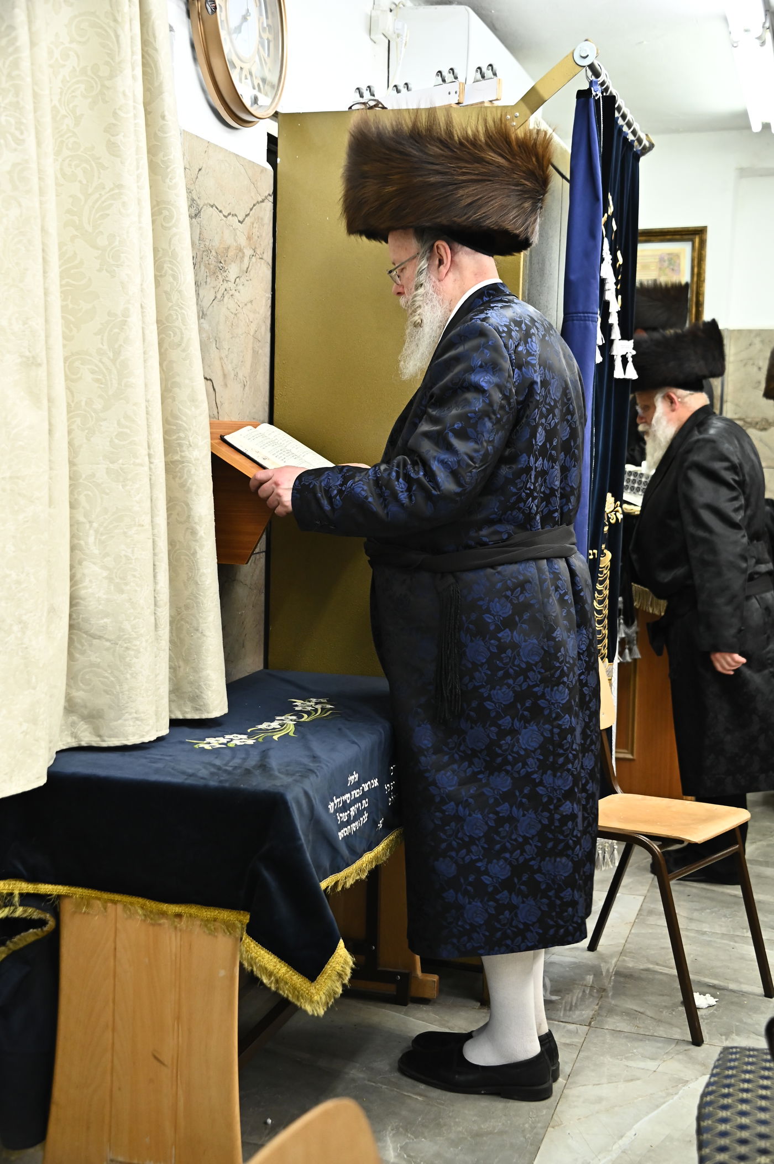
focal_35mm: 48
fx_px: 1550
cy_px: 582
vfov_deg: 41.1
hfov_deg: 28.0
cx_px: 387
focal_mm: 48
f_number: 5
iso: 2000
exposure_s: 1/160
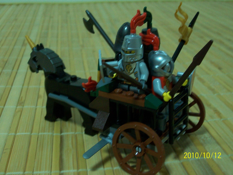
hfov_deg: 36.2
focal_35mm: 53
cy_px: 88
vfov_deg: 27.5
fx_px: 357
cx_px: 116
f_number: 3.6
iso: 160
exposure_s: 1/8
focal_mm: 8.8
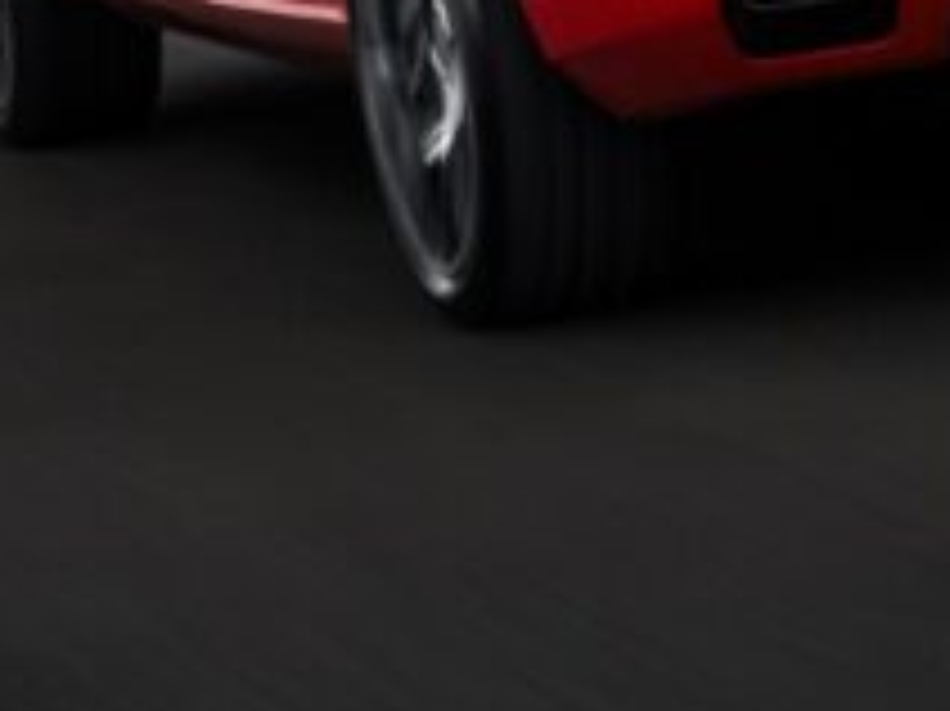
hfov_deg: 6.8
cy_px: -817
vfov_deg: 5.0
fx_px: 7954
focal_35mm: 290
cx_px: 491
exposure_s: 1/40
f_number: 13
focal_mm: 62
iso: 320
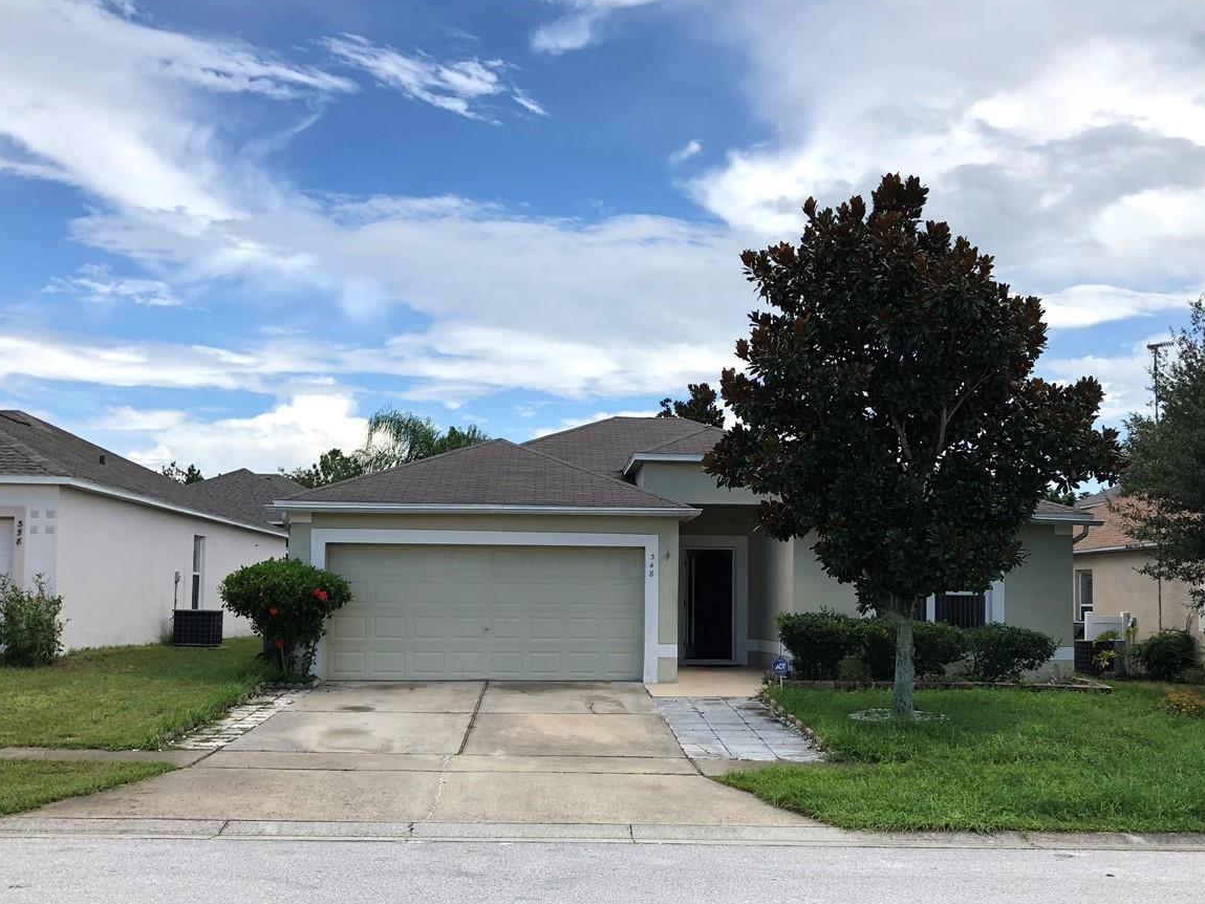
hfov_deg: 47.7
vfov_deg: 36.7
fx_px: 1358
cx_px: 679
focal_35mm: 39
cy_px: 534
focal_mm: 3.99
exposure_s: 1/1230
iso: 20
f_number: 1.8
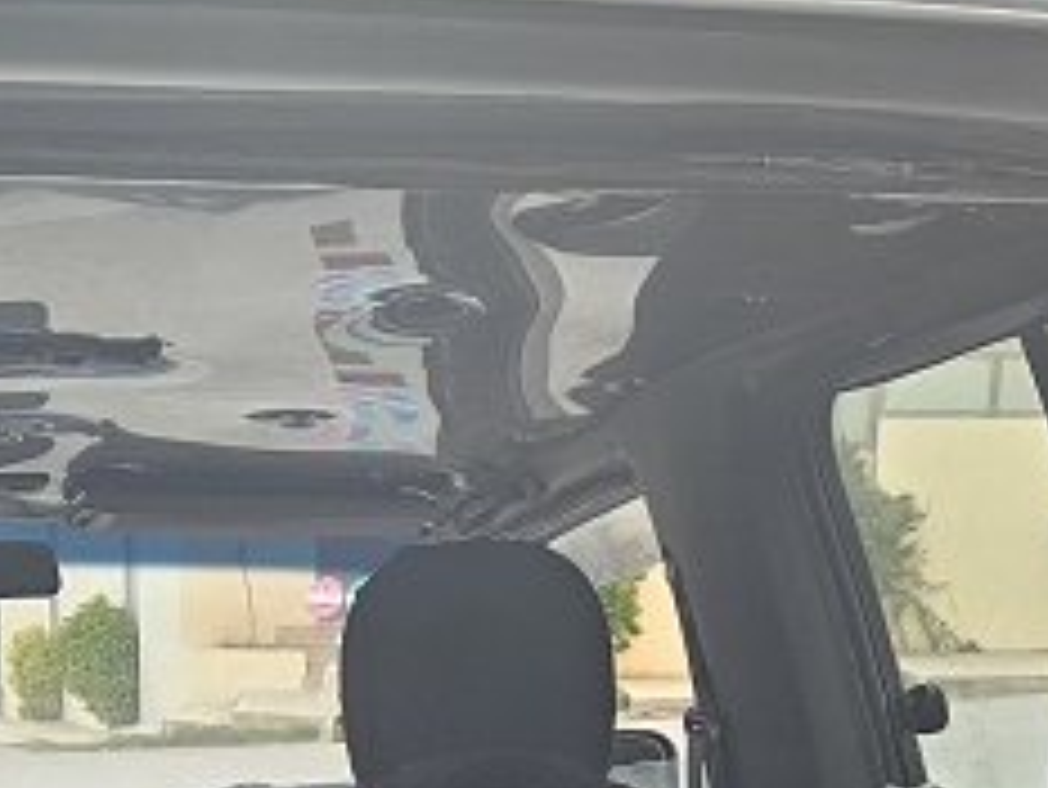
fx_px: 2393
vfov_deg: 17.1
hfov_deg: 24.5
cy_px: 1144
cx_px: 310
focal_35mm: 79
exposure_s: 1/100
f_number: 1.8
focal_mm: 5.4
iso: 80
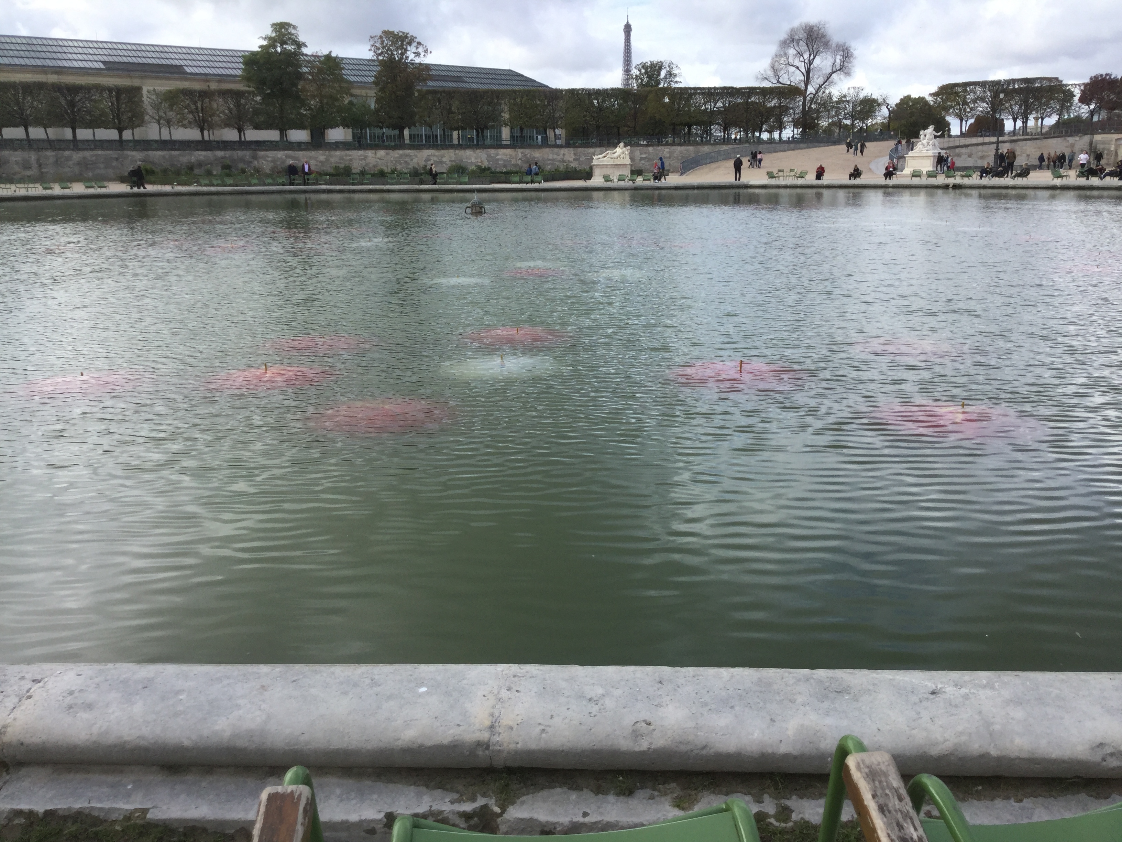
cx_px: 561
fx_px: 1005
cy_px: 421
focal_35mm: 31
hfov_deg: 58.4
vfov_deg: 45.4
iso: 25
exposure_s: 1/657
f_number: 2.4
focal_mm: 3.3
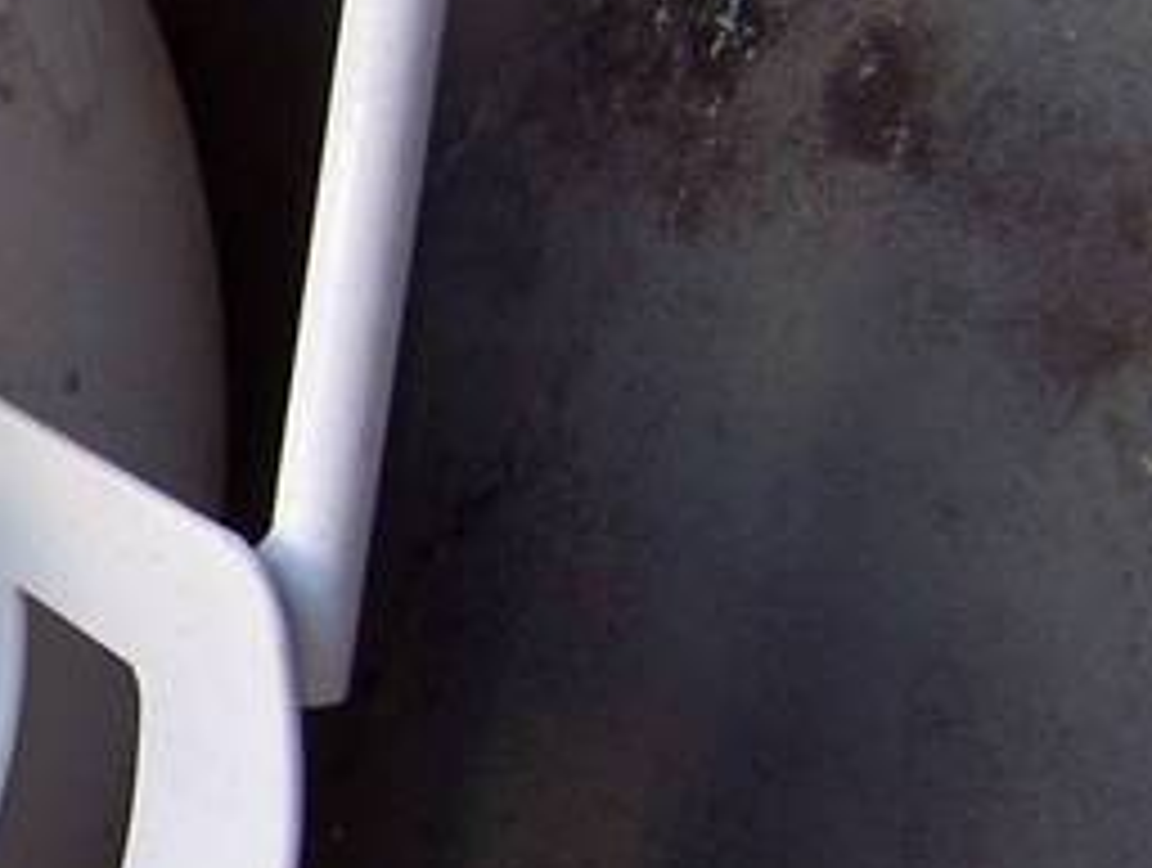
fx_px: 4001
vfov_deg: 12.4
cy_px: 571
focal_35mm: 120
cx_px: -666
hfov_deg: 15.0
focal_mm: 6.3
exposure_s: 1/60
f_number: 2.8
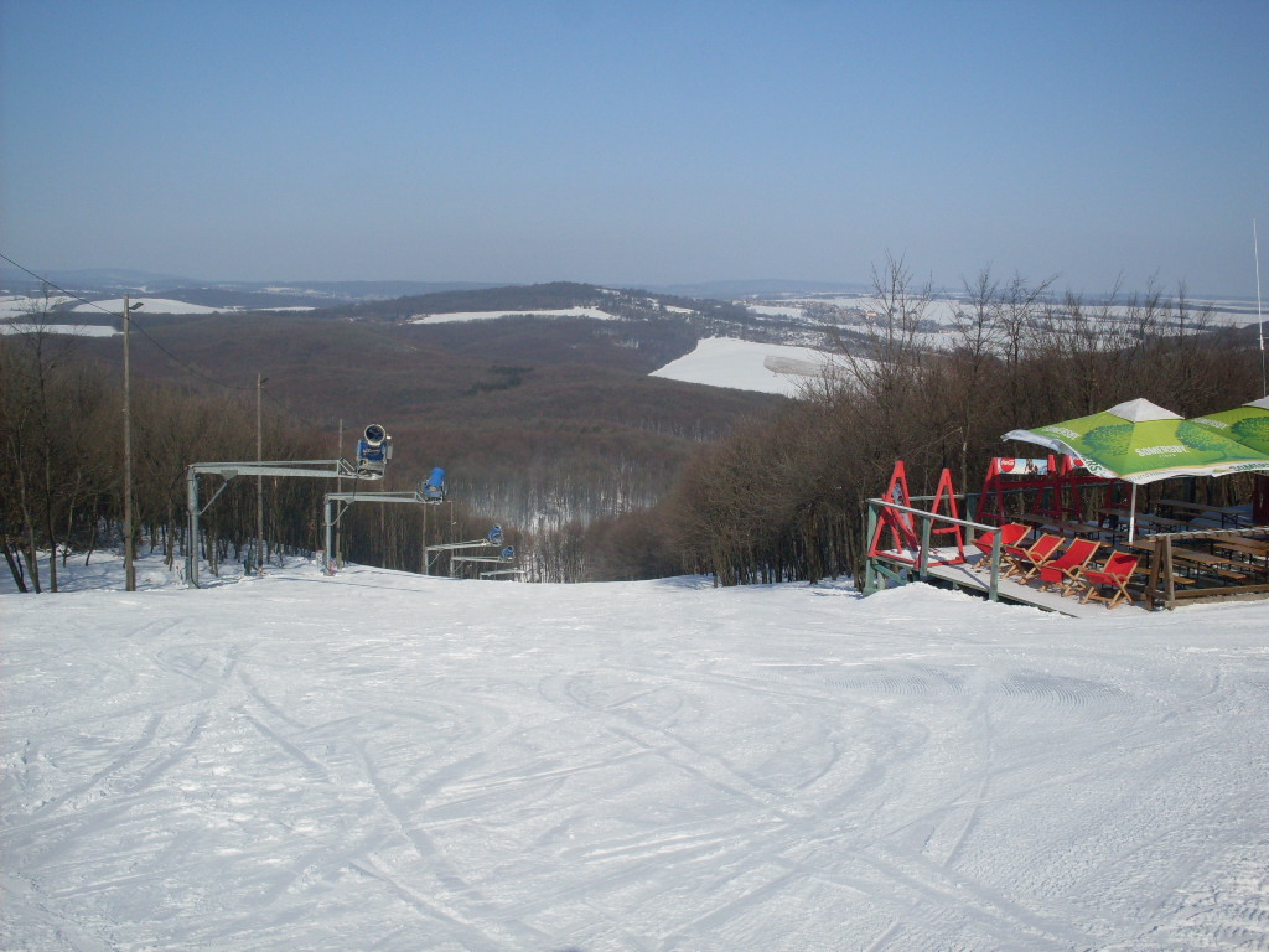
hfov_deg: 49.0
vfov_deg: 37.7
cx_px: 634
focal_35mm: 38
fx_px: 1393
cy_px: 476
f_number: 8.4
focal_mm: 6.3
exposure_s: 1/500
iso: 80
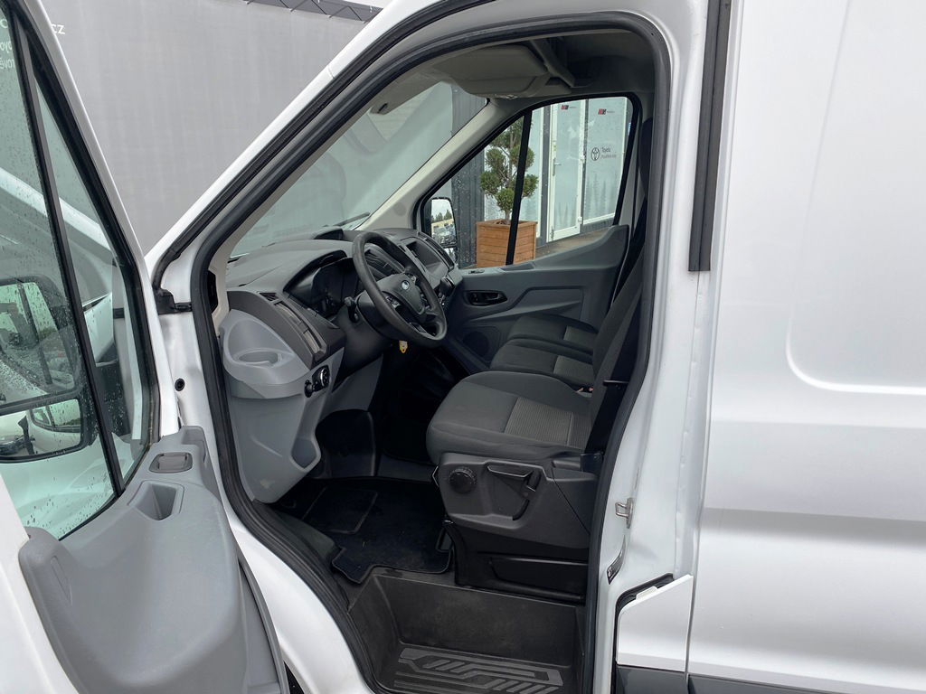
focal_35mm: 26
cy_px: 347
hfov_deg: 67.3
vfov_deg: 53.1
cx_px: 463
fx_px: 696
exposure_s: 1/271
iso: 32
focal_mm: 4.25
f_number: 1.8
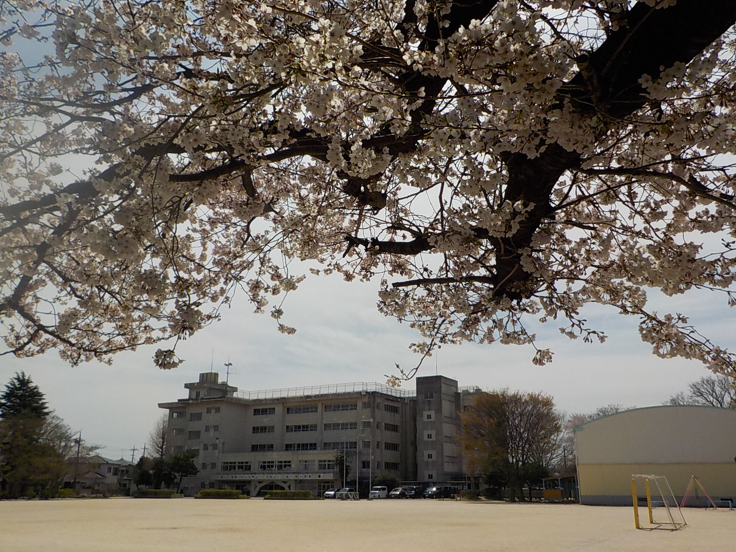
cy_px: 276
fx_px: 638
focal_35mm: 30
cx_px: 368
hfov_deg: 60.0
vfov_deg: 46.8
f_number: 6.6
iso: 125
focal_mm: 4.1
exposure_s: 1/1000
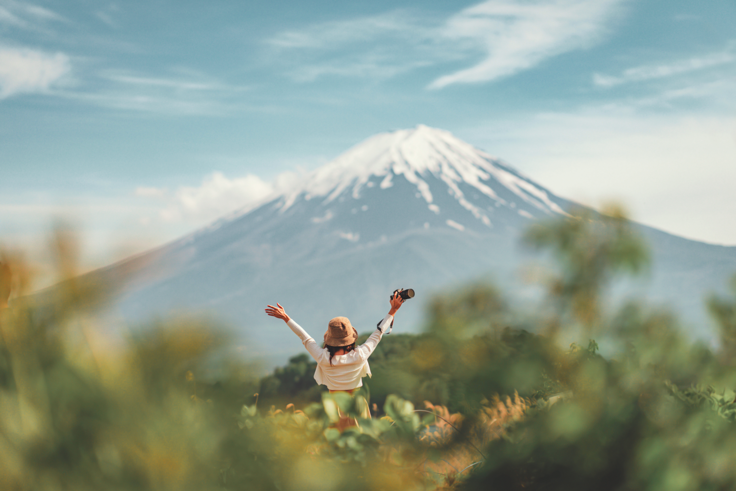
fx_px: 1738
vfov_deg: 16.1
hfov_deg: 23.9
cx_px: 368
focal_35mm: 85
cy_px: 246
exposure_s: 1/800
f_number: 1.8
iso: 125
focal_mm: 85
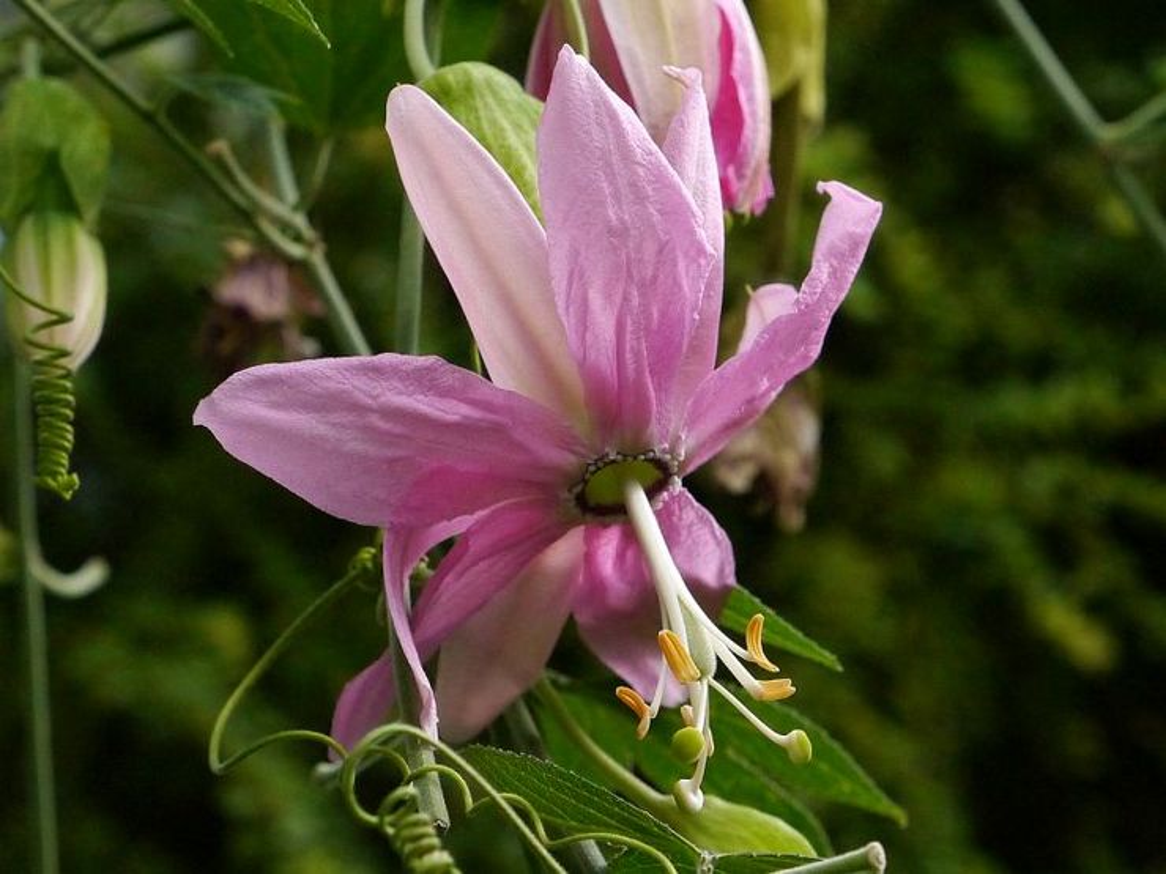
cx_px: 583
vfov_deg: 10.5
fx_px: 4749
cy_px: 437
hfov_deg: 14.0
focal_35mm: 141
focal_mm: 35
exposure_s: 1/250
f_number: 5
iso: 800
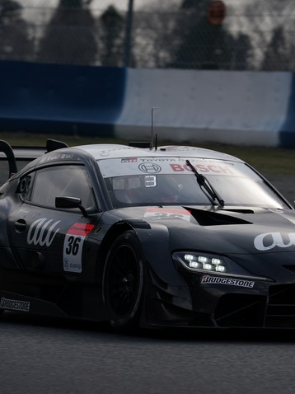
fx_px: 4993
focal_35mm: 439
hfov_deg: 3.4
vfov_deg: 4.5
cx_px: 166
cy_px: 197
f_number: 8
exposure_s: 1/640
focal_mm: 303
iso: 200
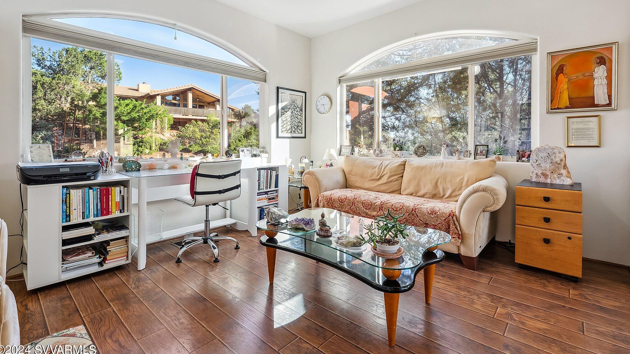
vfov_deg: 63.7
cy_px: 156
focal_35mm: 17
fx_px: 284
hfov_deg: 95.9
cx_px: 313
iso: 2500
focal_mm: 16
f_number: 8
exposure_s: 1/60
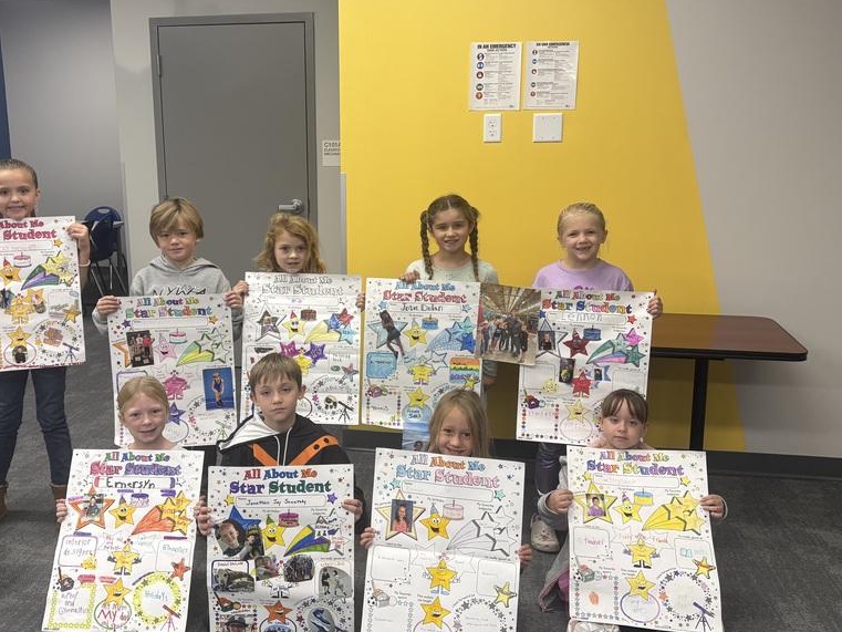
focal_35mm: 35
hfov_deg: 52.4
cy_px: 294
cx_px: 355
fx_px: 851
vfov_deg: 40.7
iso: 125
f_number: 1.6
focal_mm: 5.96
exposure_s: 1/120
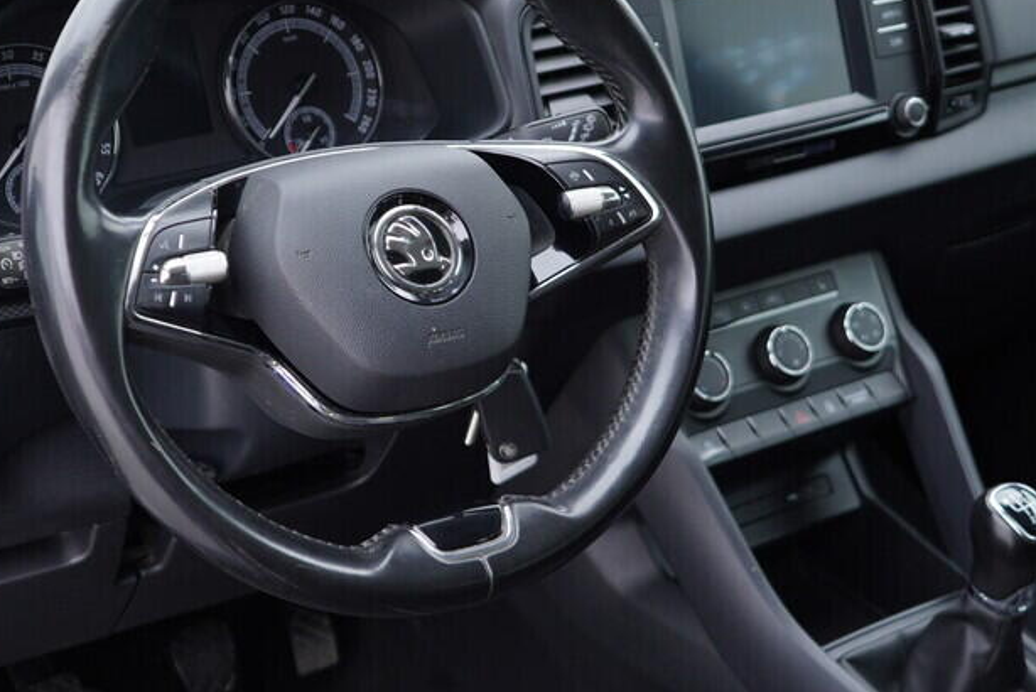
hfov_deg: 33.3
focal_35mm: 60
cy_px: 325
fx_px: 1727
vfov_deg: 22.6
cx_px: 407
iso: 200
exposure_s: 1/40
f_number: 2.8
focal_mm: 24
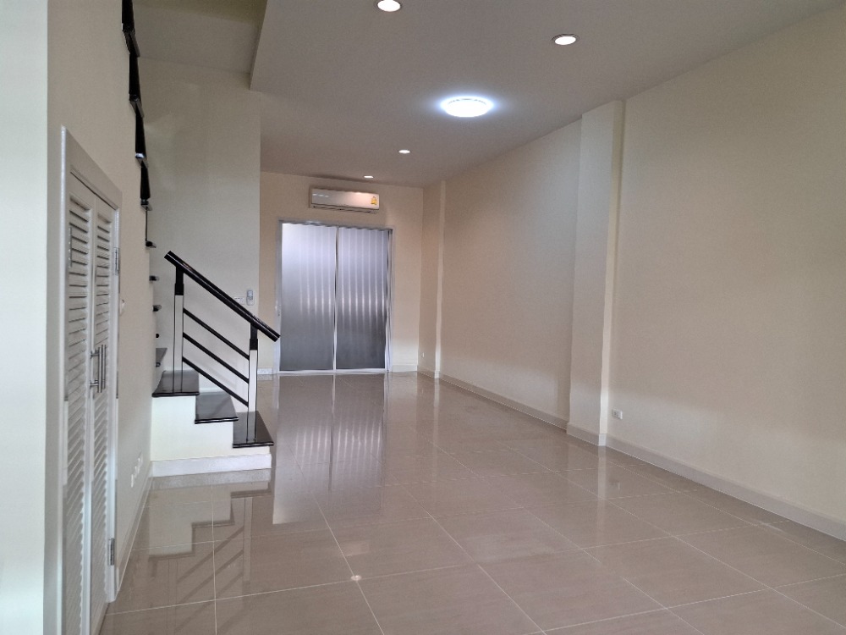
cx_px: 423
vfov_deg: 58.9
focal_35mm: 23
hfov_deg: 73.9
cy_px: 318
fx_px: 562
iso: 125
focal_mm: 5.54
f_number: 1.8
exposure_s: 1/120
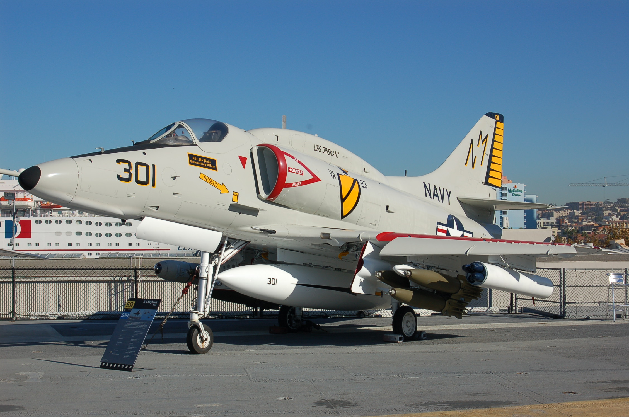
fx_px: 994
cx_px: 314
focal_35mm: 57
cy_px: 208
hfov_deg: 35.1
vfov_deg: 23.7
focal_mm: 38
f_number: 10
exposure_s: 1/400
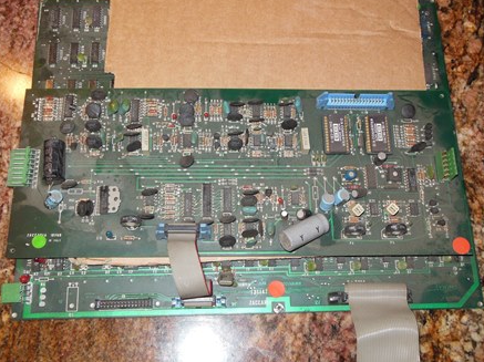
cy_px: 178
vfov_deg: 36.8
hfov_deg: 47.9
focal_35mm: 39
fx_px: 545
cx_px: 238
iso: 200
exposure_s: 1/30
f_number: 3.6
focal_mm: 6.8
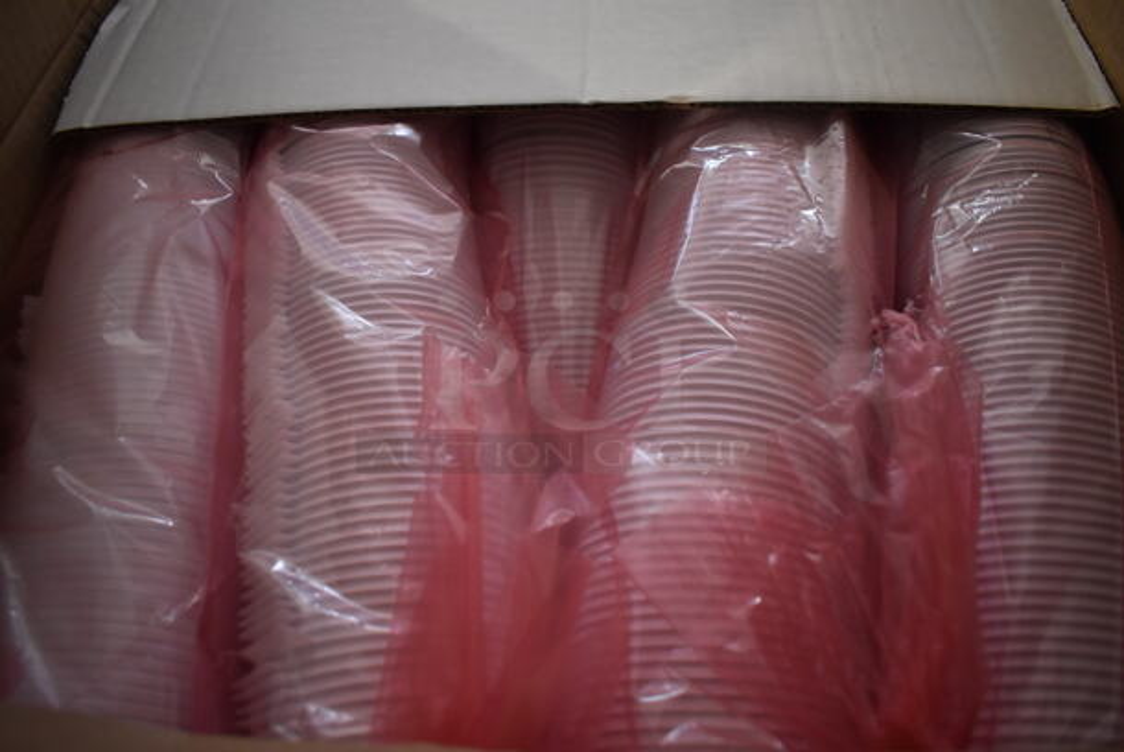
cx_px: 562
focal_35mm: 27
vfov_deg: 48.0
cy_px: 376
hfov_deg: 67.3
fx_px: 844
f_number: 3.5
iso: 1600
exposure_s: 1/125
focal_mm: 18
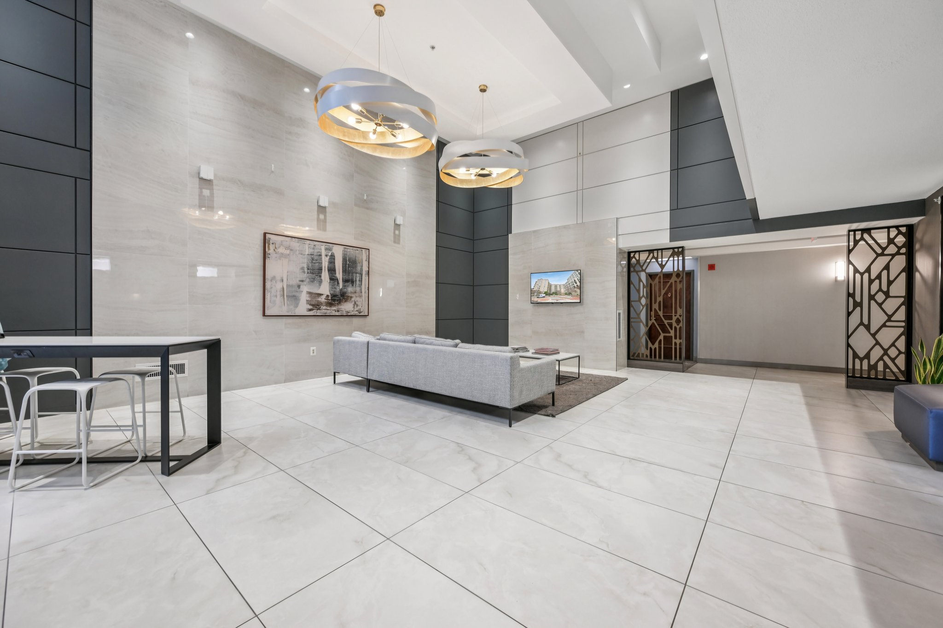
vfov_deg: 81.2
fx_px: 367
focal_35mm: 14
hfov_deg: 104.3
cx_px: 472
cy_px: 314
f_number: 7.1
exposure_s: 1/13
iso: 400
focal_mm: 14
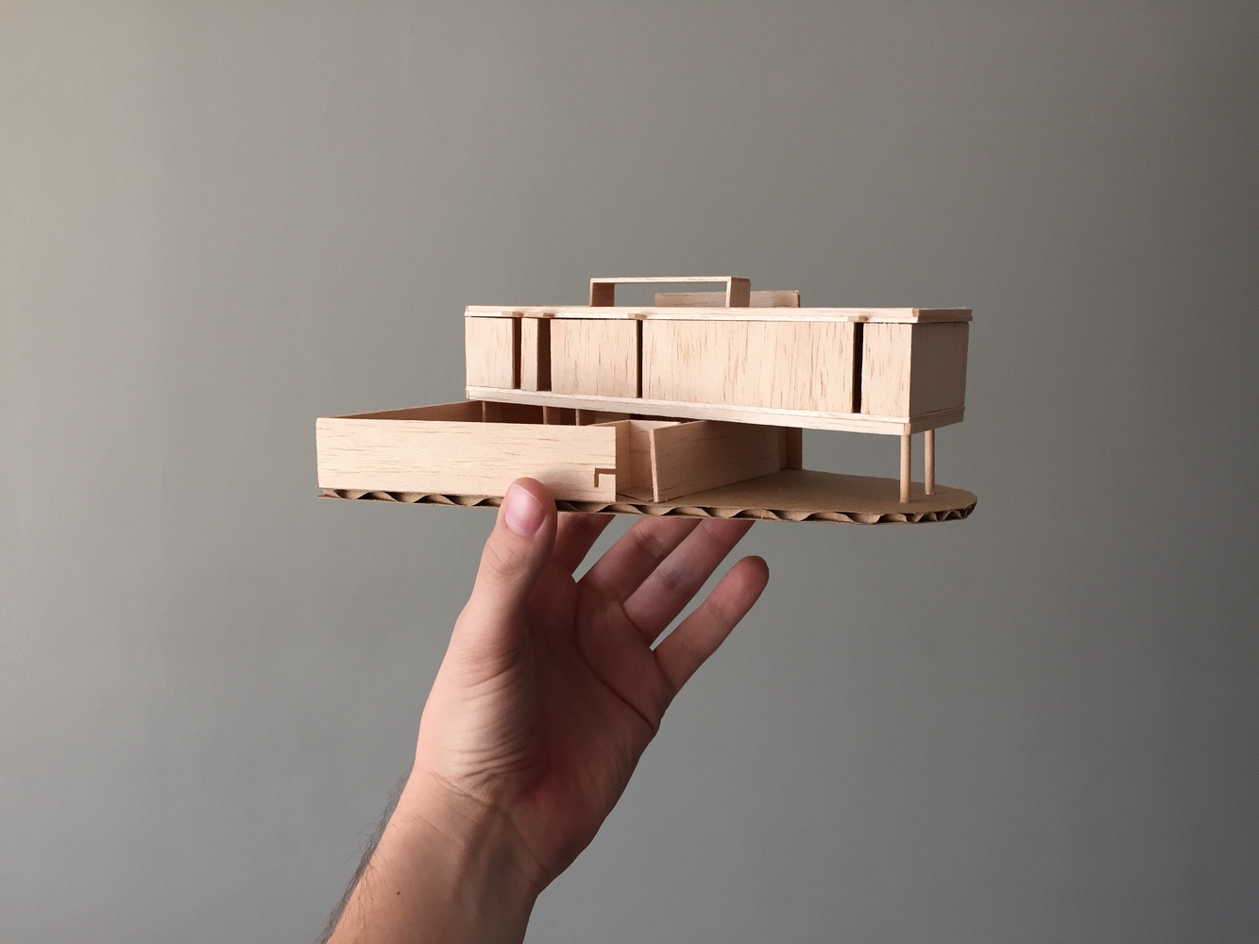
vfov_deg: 48.2
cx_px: 630
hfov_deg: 61.7
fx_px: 1055
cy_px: 472
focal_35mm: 29
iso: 32
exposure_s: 1/30
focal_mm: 4.15
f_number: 2.2
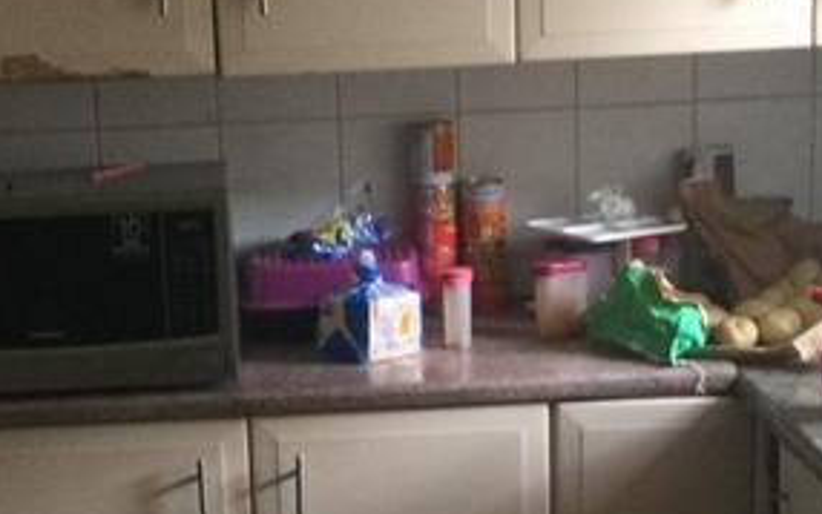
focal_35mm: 92
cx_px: 333
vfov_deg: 14.1
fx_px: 2062
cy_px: 408
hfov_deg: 22.5
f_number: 2.4
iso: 100
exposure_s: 1/33
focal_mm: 3.3
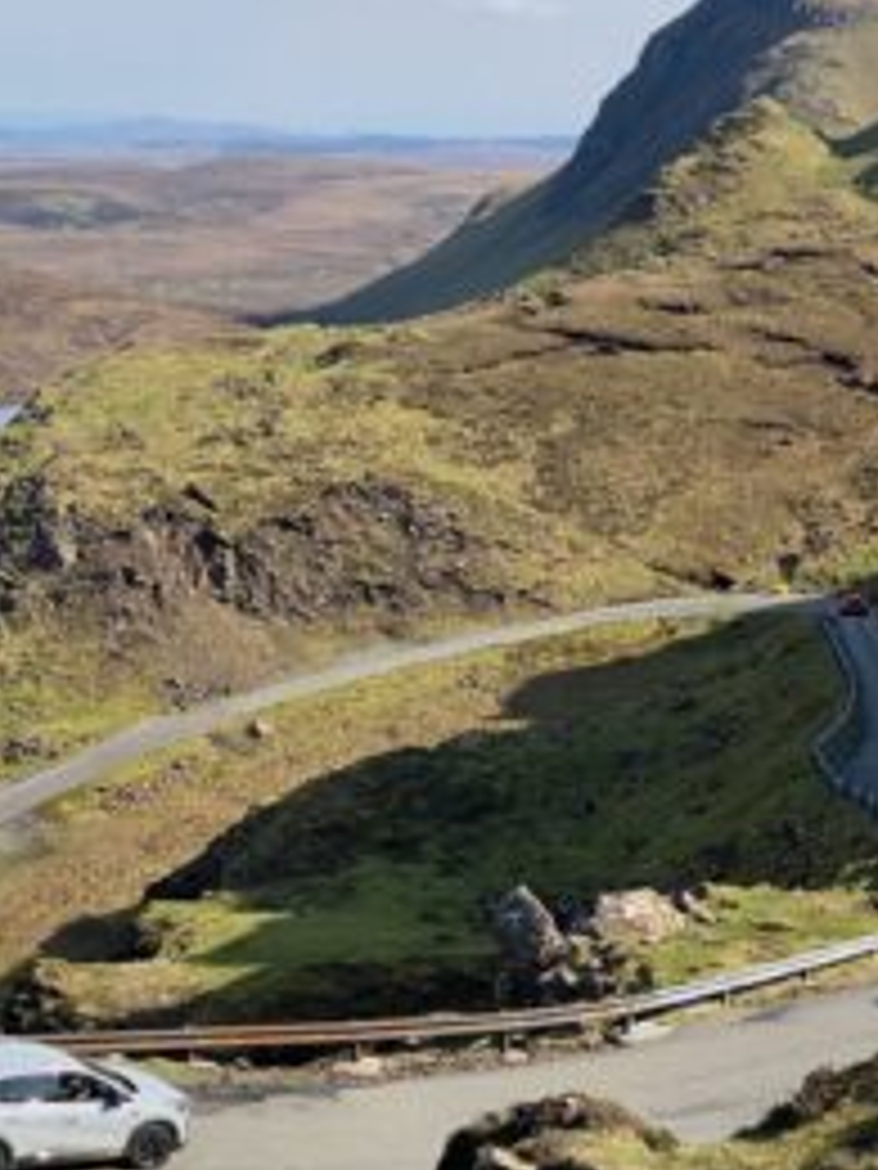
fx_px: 2638
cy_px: 760
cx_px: 293
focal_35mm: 78
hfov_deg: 18.8
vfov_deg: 24.9
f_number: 2
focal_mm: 6
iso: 20
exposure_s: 1/1199
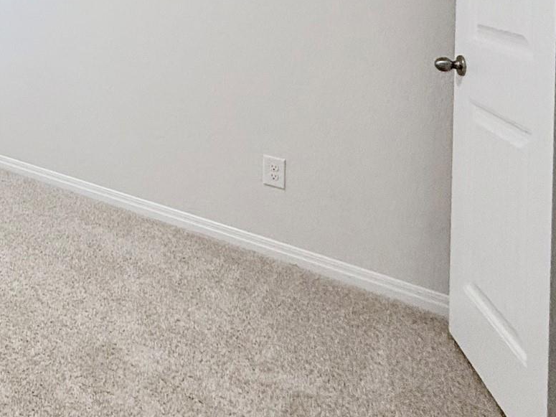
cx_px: -81
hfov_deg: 39.2
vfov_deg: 33.6
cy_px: -42
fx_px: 594
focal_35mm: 37
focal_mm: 2.22
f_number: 2.2
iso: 250
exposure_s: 1/120
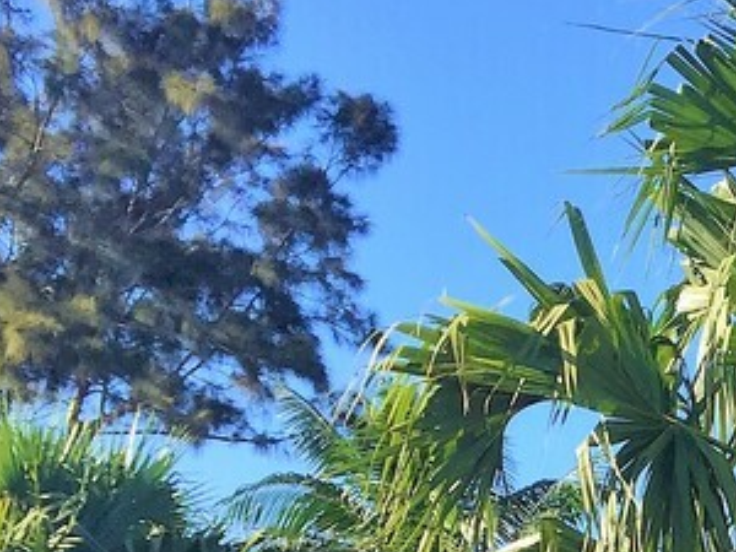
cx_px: 1214
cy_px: 945
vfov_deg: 11.9
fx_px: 2466
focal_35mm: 116
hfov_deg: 15.2
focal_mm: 4.15
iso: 32
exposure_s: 1/824
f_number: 2.2
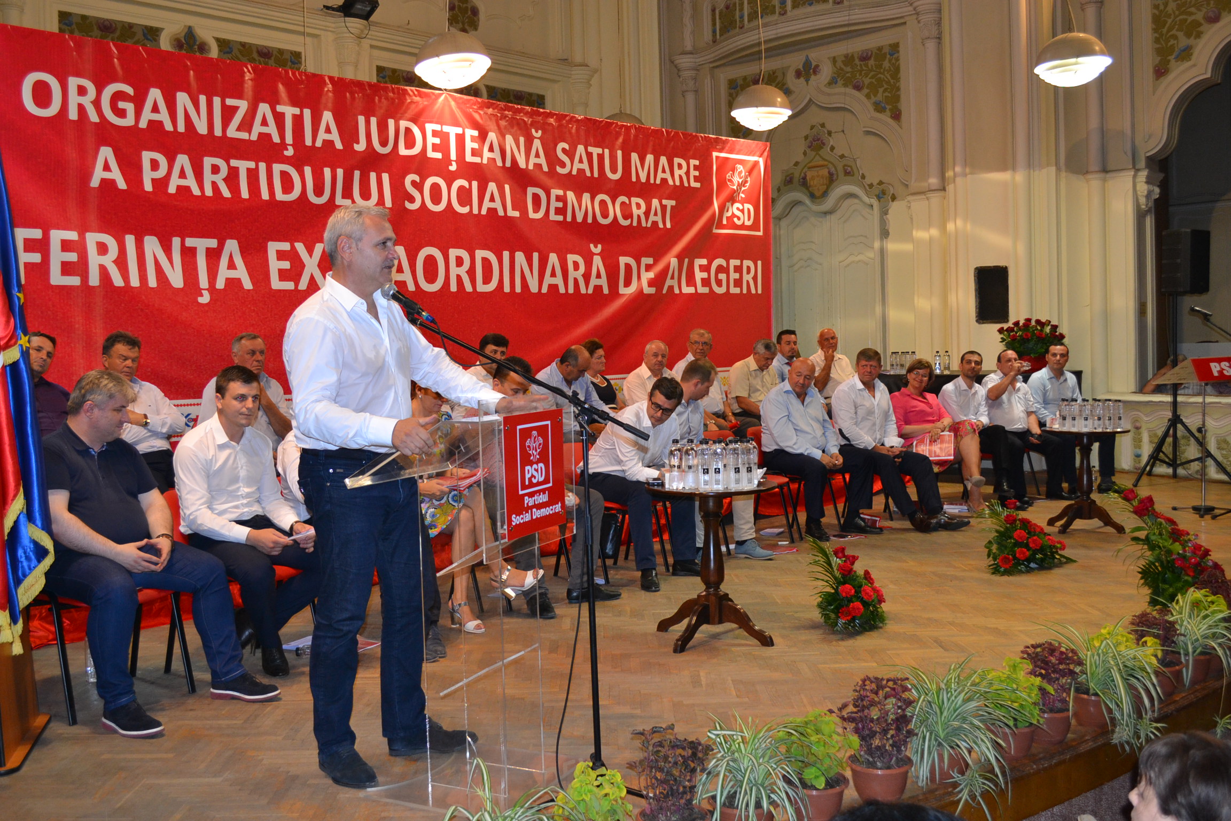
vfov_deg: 40.0
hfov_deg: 57.2
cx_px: 616
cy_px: 410
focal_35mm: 33
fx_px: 1128
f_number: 4
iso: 720
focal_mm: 22
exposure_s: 1/60
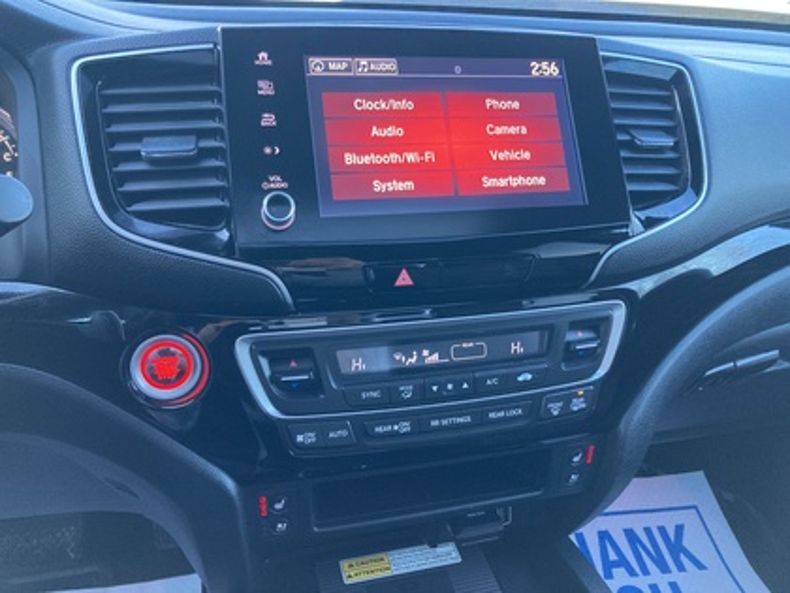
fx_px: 639
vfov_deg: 49.7
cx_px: 395
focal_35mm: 28
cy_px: 296
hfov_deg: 63.4
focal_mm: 3.99
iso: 320
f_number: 1.8
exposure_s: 1/56
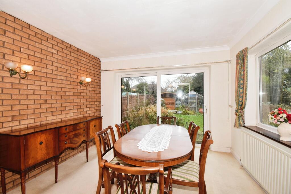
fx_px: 121
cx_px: 146
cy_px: 97
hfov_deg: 100.4
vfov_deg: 77.3
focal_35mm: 15
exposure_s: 1/60
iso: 1000
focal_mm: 10
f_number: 11
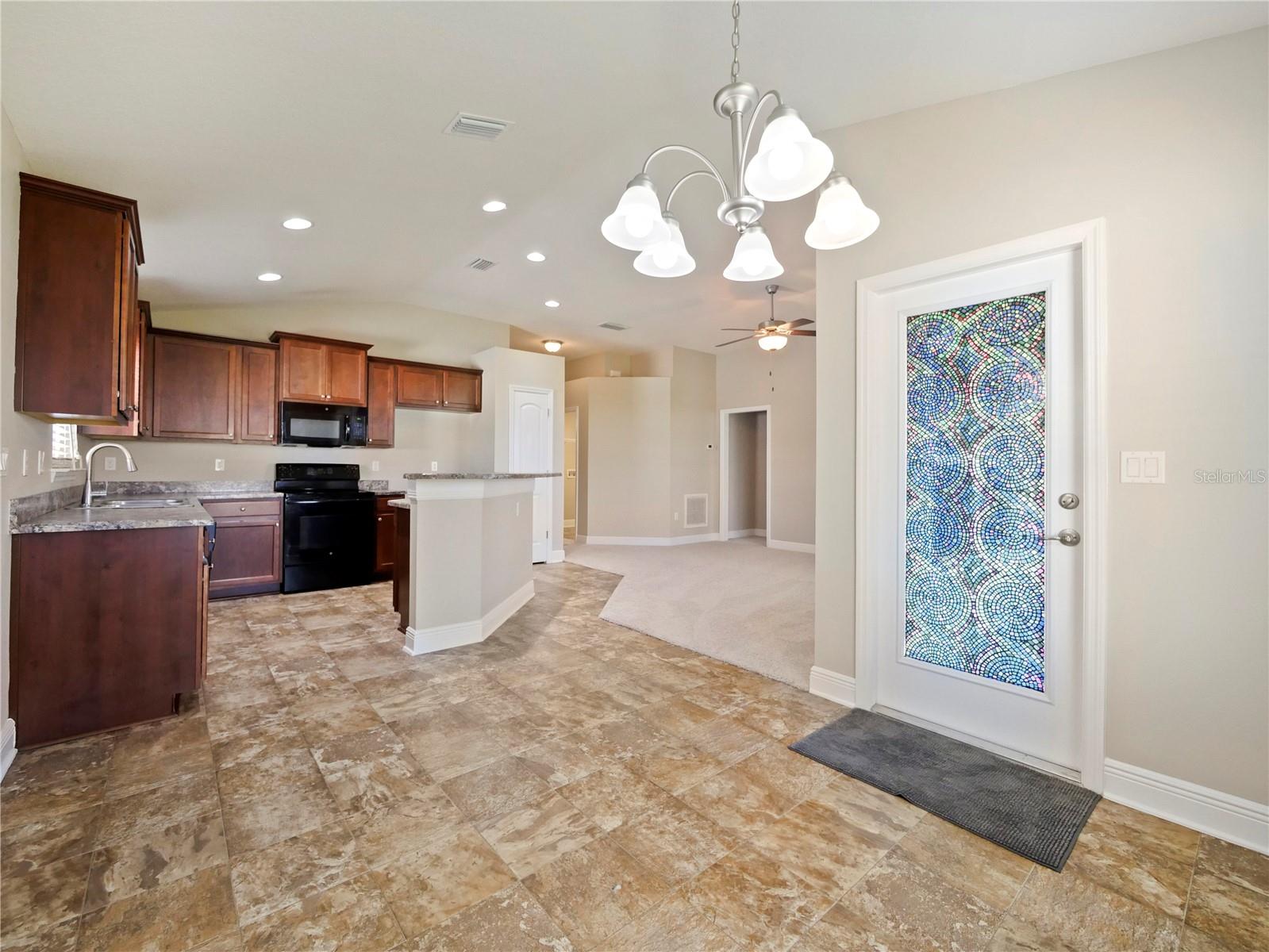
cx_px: 634
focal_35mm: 14
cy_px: 476
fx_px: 513
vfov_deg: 85.7
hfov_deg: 102.1
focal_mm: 7
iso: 640
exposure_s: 1/60
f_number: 4
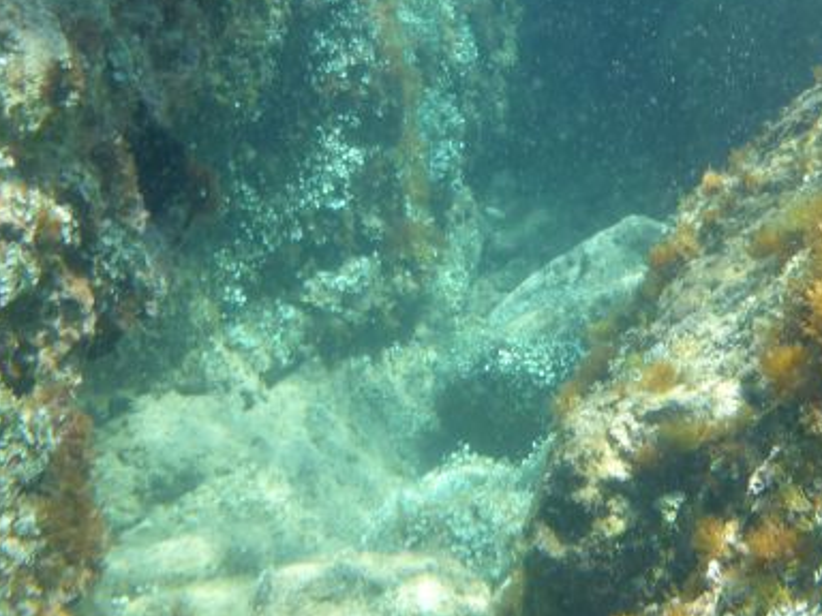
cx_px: 574
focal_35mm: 75
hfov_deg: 25.8
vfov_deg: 19.4
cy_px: 98
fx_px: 1781
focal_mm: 6.4
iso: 100
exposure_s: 1/160
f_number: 3.9
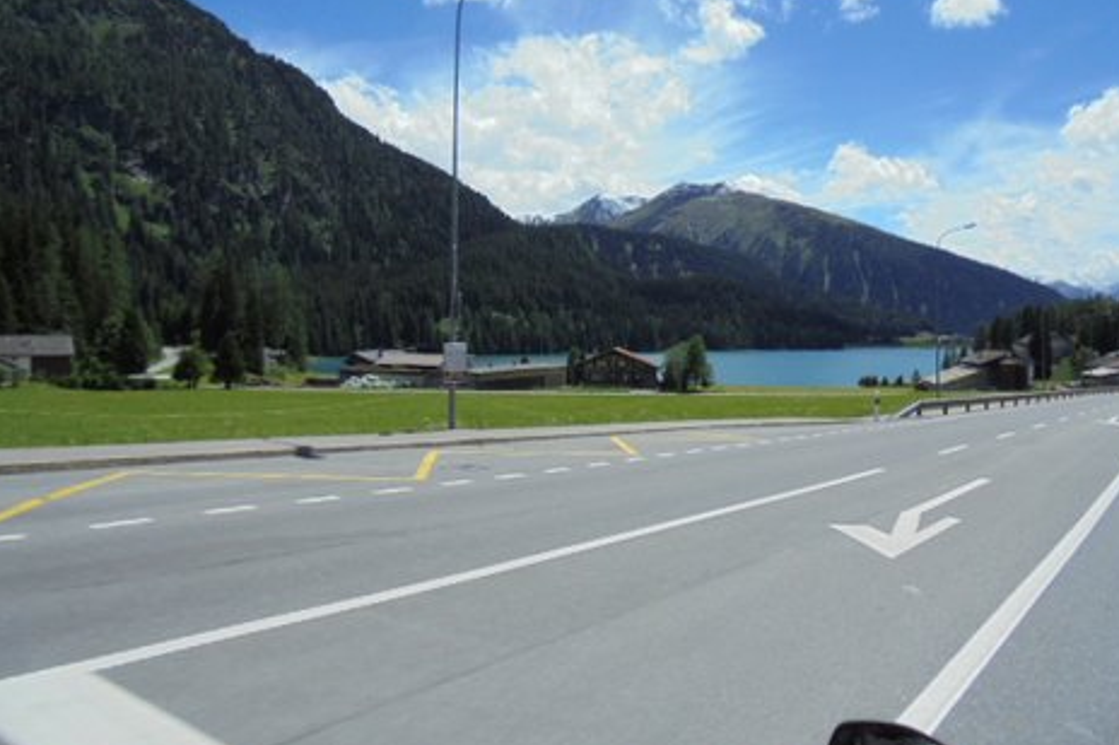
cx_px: 572
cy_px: 328
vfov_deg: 46.3
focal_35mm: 28
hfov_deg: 65.5
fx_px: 870
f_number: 11.5
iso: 100
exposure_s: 1/200
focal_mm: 4.6
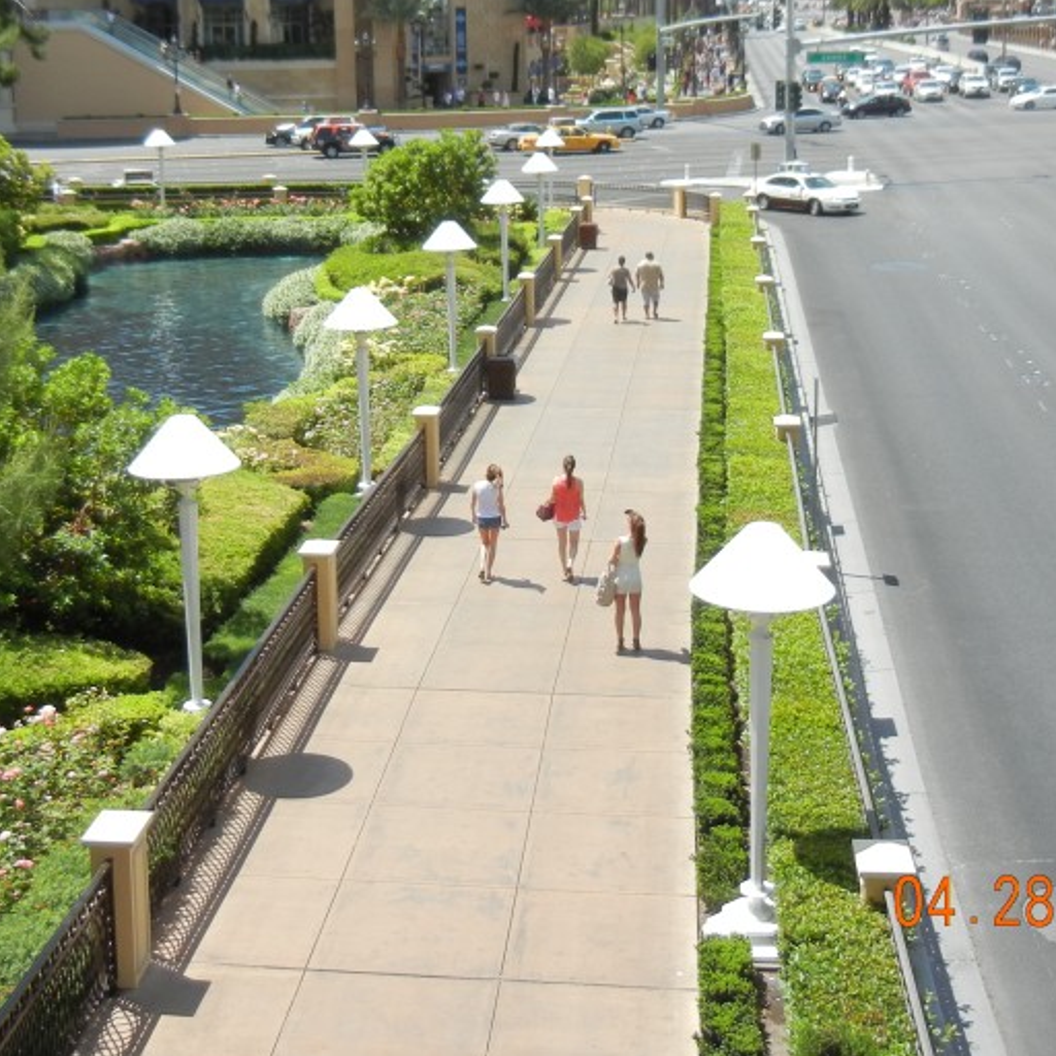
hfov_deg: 32.2
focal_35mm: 53
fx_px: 1829
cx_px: 487
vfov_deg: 31.7
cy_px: 274
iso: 160
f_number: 3.5
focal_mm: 5.4
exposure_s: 1/793
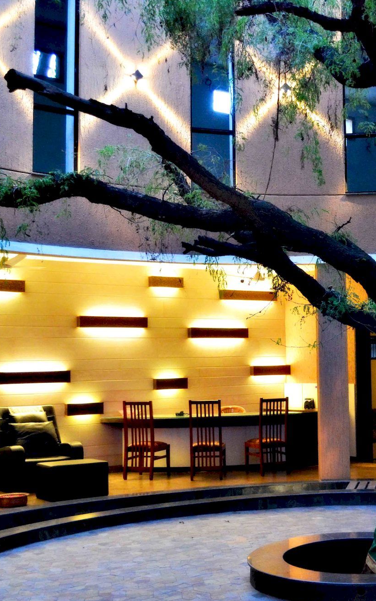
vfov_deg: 39.6
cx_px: 340
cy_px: 303
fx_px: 836
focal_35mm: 51
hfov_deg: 24.6
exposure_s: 1/30
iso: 2500
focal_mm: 22
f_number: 4
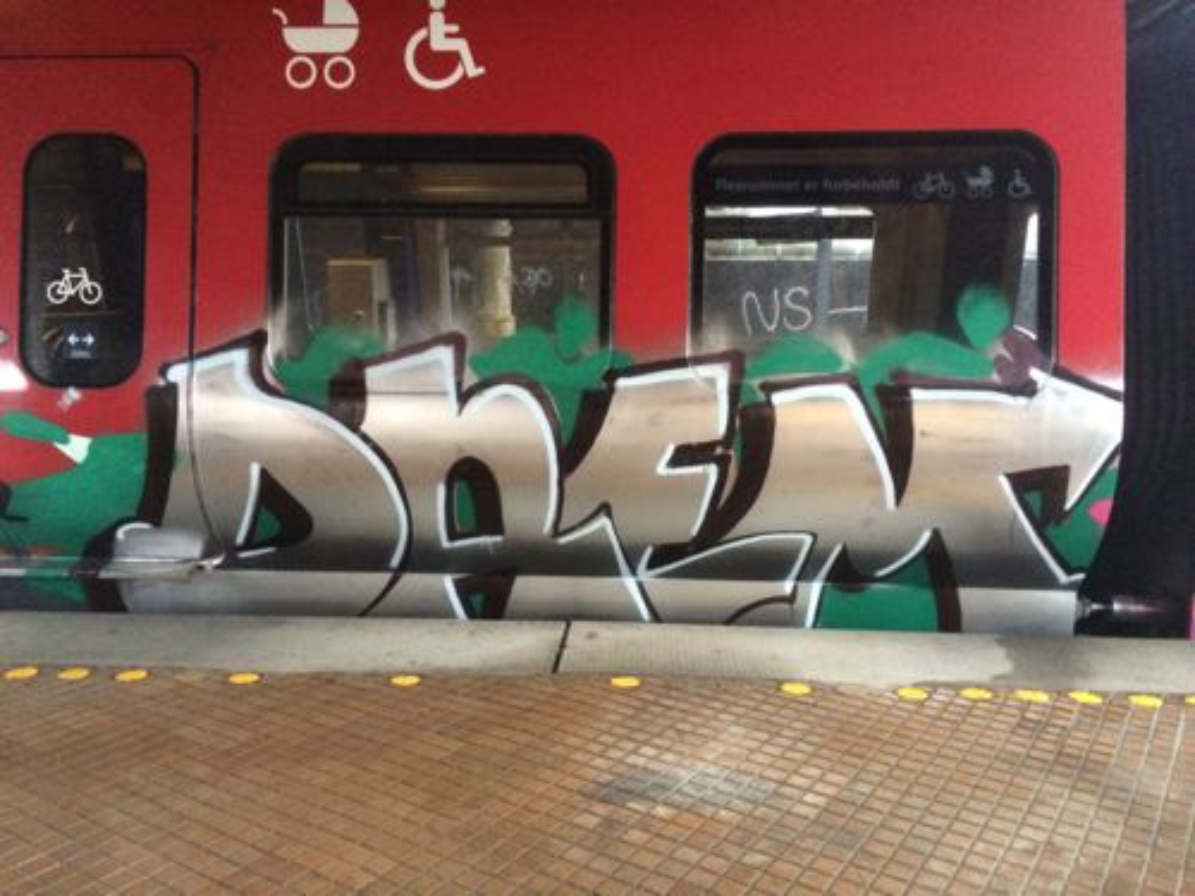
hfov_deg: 60.0
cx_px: 598
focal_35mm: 30
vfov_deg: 46.8
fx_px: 1036
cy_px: 448
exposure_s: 1/15
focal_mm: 4.12
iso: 400
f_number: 2.2
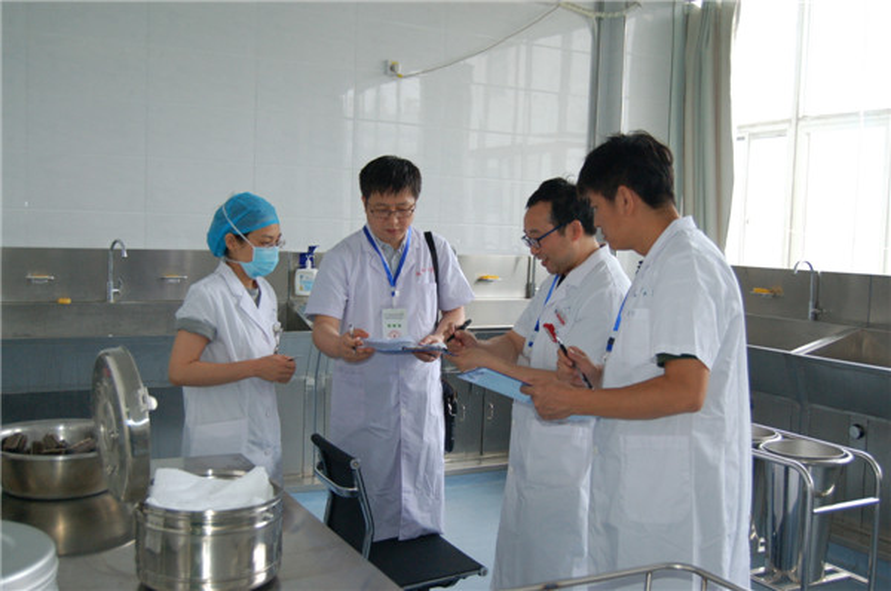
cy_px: 296
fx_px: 890
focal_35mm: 36
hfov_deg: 53.2
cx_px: 446
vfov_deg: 36.8
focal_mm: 24
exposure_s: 1/90
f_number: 4
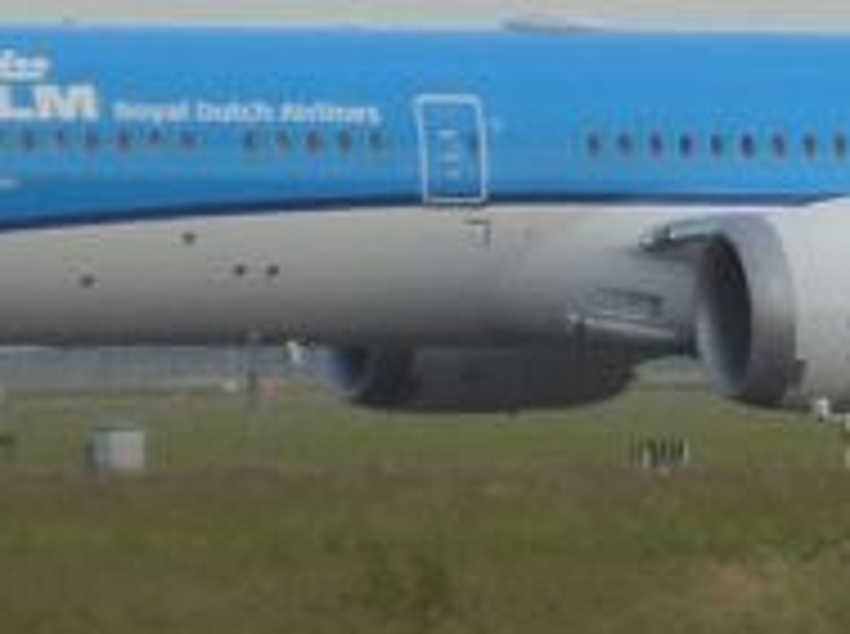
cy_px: 25
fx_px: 46394
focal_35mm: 1893
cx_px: 998
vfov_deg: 0.8
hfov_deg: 1.0
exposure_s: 1/200
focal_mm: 62.5
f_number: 6.3
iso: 100
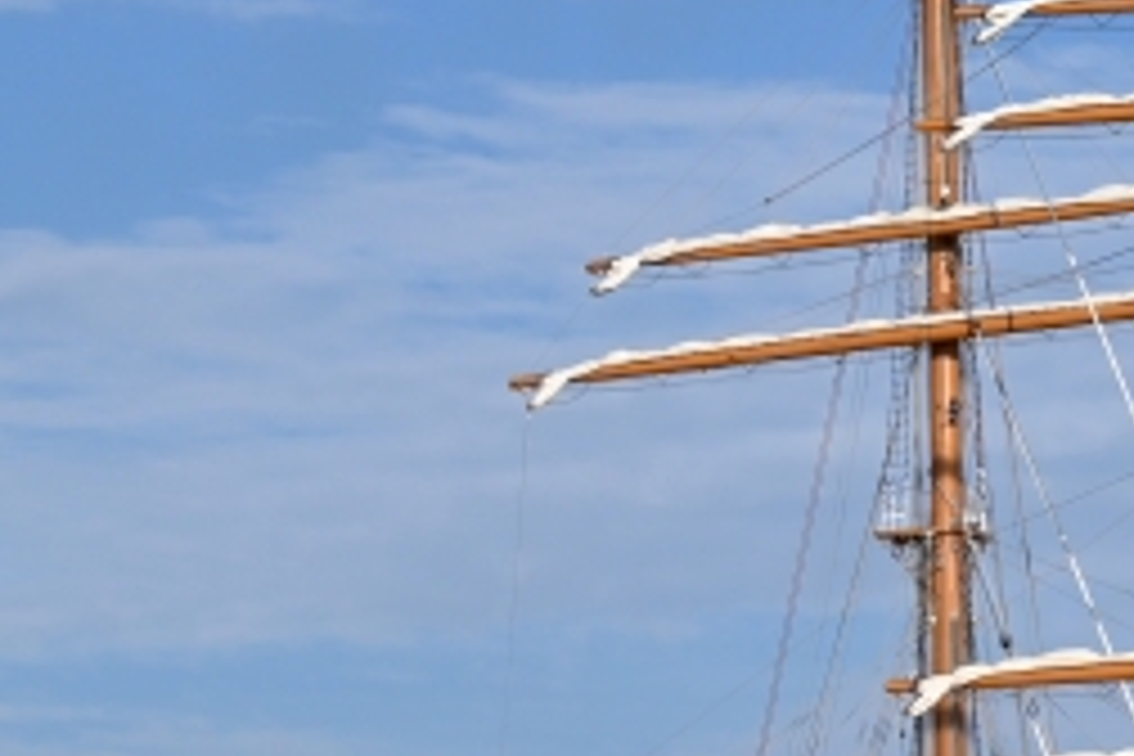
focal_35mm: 333
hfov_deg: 6.1
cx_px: 1796
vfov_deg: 4.1
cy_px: 664
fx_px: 10489
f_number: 6.3
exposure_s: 1/500
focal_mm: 82
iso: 100
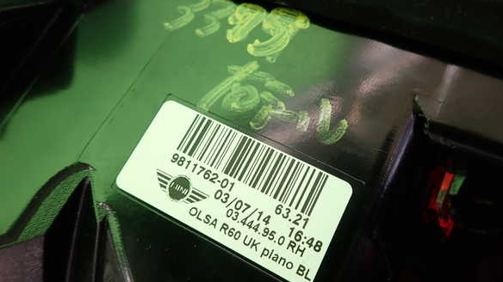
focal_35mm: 28
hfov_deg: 67.9
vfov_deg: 41.4
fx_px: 373
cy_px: 133
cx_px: 258
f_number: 2
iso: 125
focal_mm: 4.5
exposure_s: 1/60
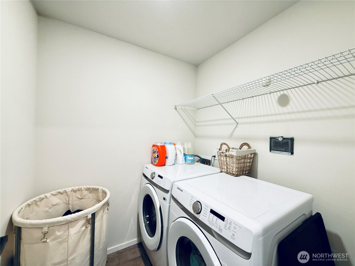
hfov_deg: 102.1
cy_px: 133
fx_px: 144
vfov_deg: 85.7
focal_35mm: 14
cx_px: 178
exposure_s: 1/60
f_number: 2.2
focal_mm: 2.22
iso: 400
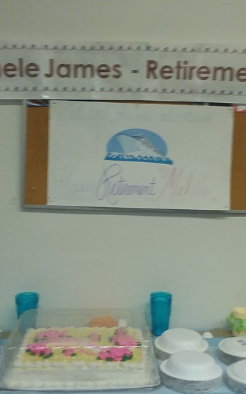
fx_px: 451
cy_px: 200
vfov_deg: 47.2
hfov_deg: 30.5
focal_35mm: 42
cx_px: 147
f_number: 1.9
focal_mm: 2.47
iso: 125
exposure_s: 1/30
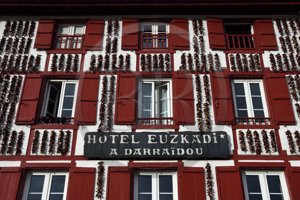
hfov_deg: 42.8
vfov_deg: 29.2
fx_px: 383
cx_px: 150
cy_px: 100
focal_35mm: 46
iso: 200
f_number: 10
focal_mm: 46
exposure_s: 1/250
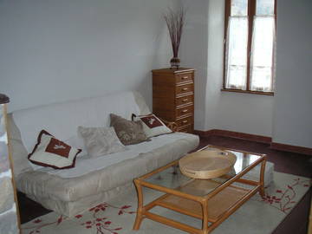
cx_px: 156
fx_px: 343
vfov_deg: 37.7
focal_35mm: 38
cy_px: 117
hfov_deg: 49.0
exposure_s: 1/45
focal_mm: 6
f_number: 2.8
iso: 160
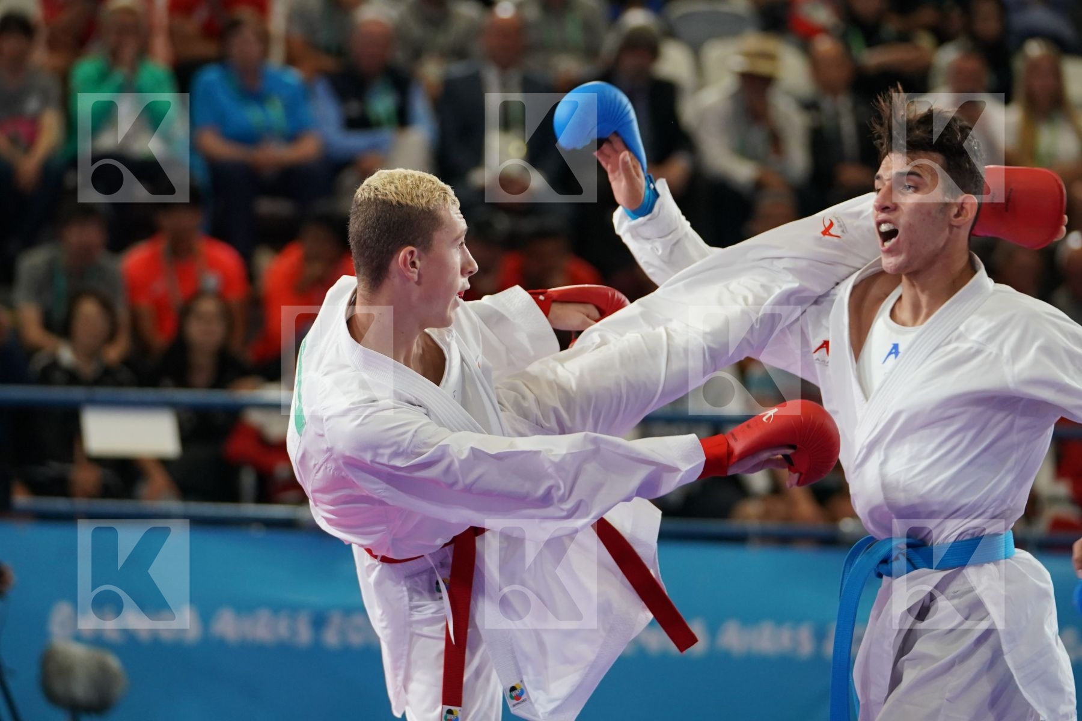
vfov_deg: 6.8
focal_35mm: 202
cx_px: 541
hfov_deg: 10.2
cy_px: 360
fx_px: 6071
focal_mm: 135
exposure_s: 1/1000
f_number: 2.8
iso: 1600
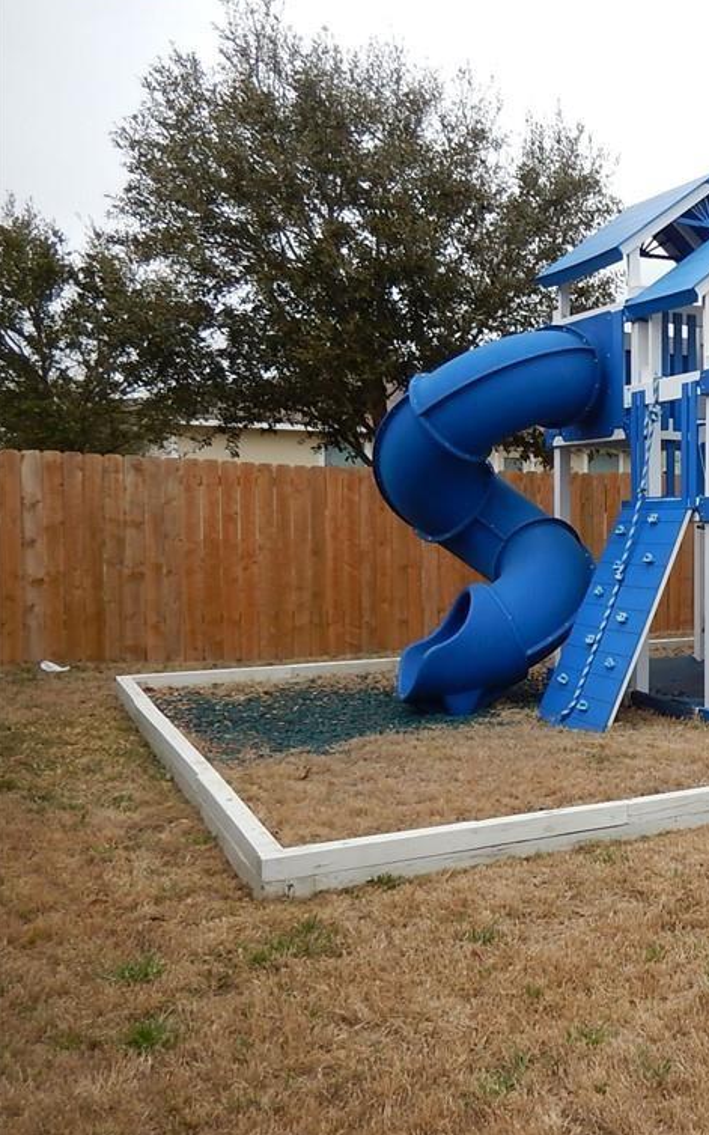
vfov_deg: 54.0
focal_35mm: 36
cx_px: 766
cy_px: 563
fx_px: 1113
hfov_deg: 31.6
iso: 125
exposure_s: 1/250
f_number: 3.4
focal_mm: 4.5
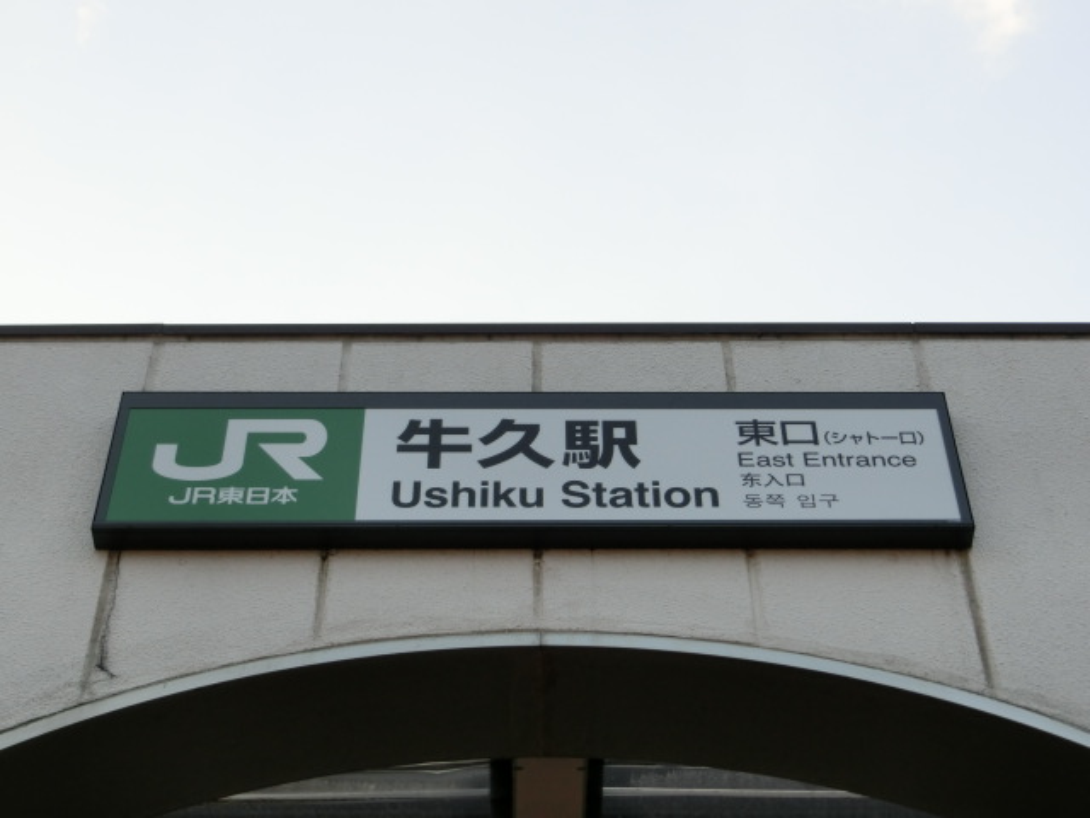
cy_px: 409
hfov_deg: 27.8
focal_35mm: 70
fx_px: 2204
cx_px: 545
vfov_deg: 21.0
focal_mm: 12.4
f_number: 5.2
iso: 160
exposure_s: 1/125
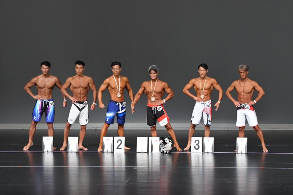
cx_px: 146
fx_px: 1521
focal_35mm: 187
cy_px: 98
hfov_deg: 11.0
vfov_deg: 7.3
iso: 5000
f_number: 5.6
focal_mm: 125
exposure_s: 1/400
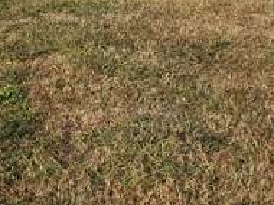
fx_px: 767
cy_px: -35
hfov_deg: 19.8
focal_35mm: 97
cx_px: 23
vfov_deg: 14.8
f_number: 1.8
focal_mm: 6.4
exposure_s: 1/560
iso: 12
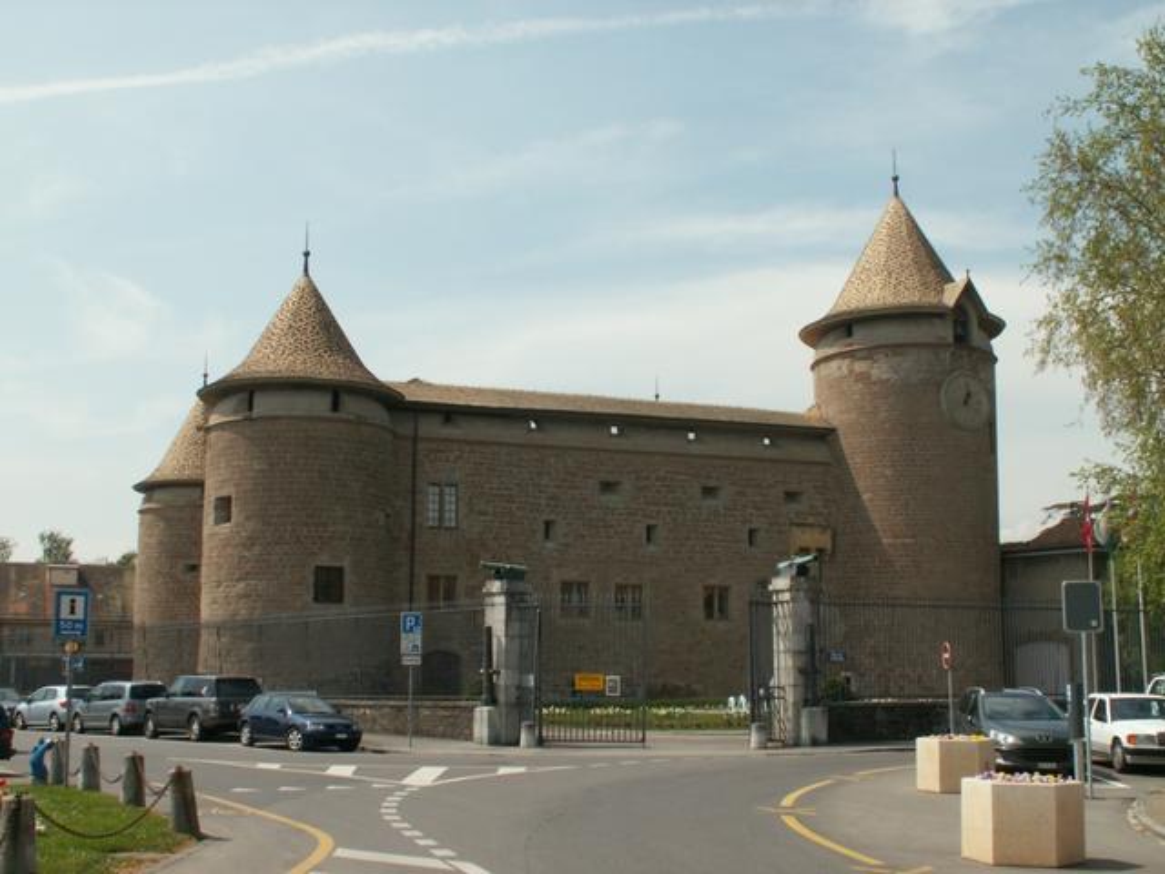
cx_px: 582
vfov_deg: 33.6
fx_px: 1447
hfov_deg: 43.9
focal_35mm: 43
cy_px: 437
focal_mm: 7.22
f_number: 8
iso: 50
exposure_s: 1/160
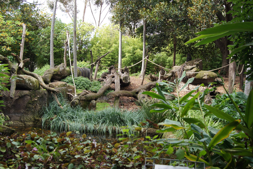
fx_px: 274
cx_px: 126
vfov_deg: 34.2
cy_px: 84
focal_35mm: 39
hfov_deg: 49.6
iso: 100
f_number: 5.6
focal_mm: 26
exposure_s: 1/50
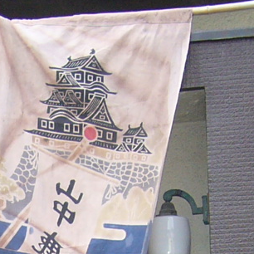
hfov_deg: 10.7
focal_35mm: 162
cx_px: 8
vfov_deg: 10.5
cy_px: 368
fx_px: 1345
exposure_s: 1/200
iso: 100
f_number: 2.8
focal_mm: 5.8
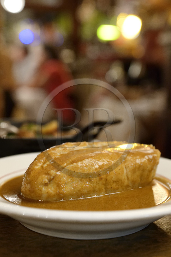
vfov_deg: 39.6
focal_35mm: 50
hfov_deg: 27.0
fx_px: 356
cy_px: 128
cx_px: 86
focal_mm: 50
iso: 1600
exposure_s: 1/20
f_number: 4
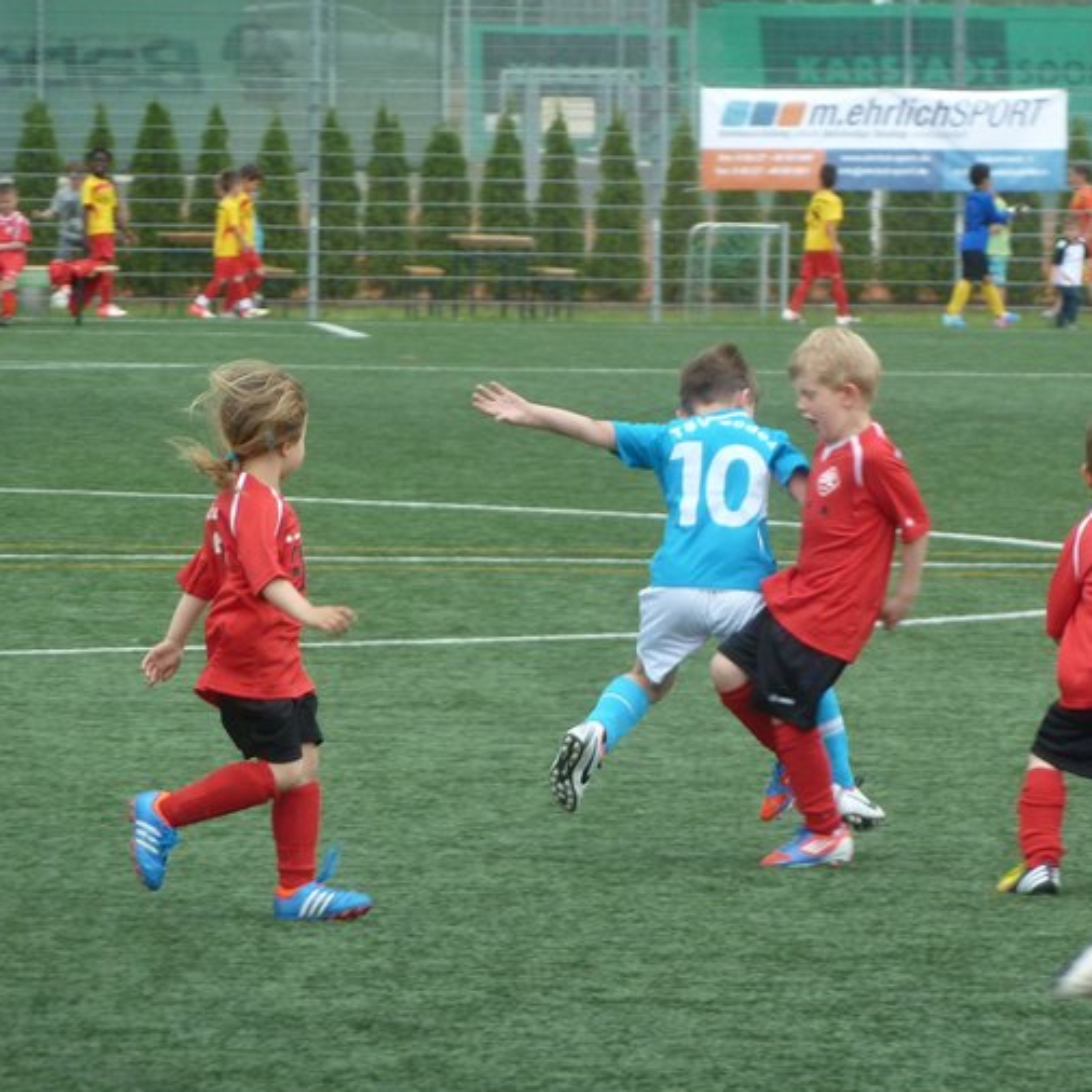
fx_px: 13098
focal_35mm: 367
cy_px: 543
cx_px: 684
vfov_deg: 4.8
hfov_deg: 4.8
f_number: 4.9
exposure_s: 1/250
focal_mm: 49.2
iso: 200
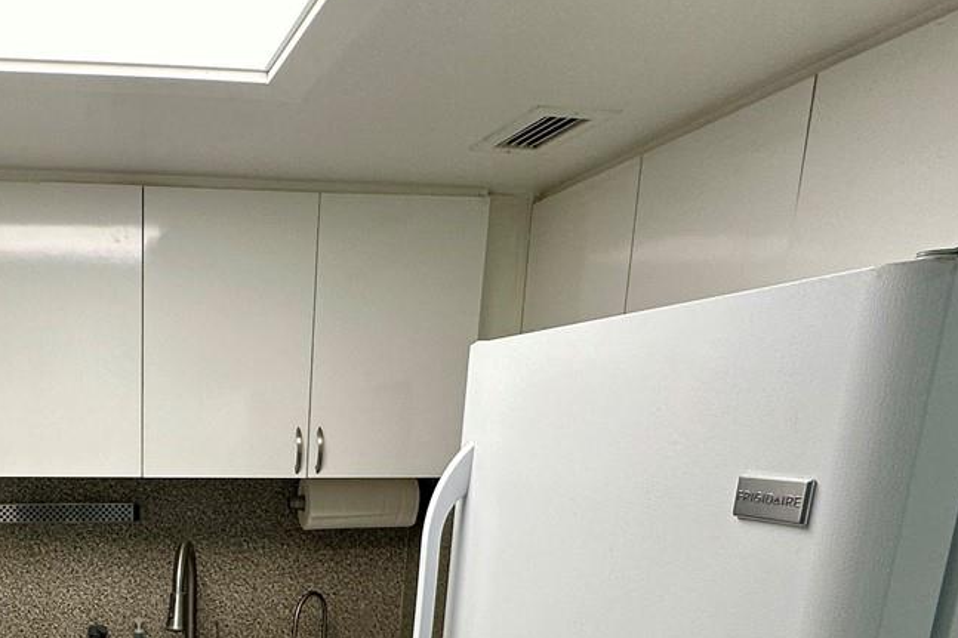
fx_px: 958
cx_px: 158
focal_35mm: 36
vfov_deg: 32.9
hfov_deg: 49.3
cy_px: 678
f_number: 2.2
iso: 100
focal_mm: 2.22
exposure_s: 1/120
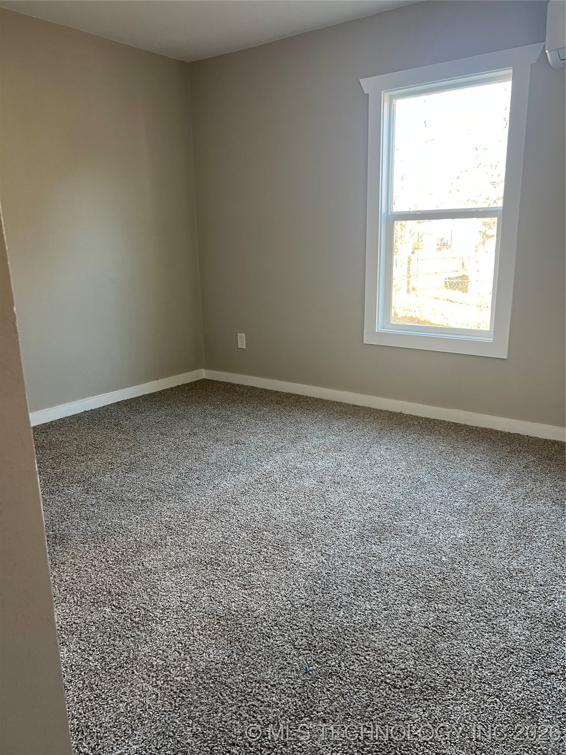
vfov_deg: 67.3
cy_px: 378
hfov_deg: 53.1
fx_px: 567
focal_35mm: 26
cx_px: 283
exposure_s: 1/60
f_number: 1.5
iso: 125
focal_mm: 5.7
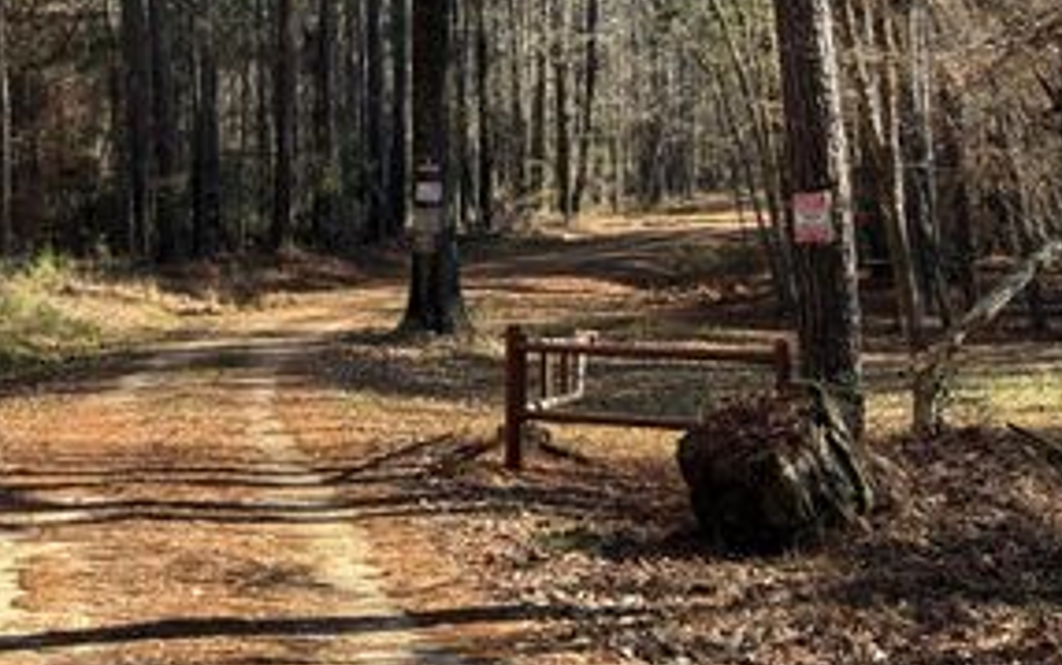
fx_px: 2577
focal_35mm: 89
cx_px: 256
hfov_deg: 23.0
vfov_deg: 14.5
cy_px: 54
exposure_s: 1/906
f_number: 1.78
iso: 80
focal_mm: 6.76
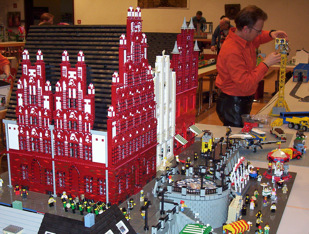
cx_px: 154
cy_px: 117
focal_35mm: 54
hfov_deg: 35.5
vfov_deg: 27.1
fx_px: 483
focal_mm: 7.1
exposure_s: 1/69.5
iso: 140
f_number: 2.97
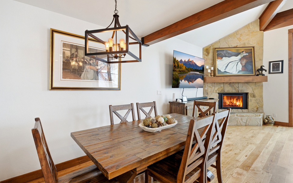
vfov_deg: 68.5
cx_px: 145
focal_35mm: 17
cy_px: 89
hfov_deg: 94.8
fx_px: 135
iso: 1250
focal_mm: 15.8
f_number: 5
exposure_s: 1/1250
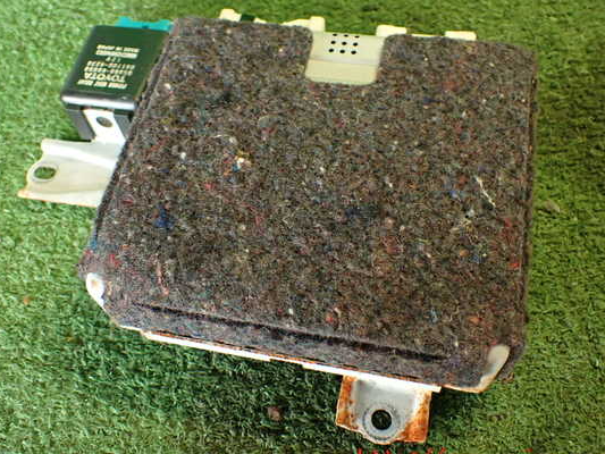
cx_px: 274
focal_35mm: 36
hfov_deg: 51.3
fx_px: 629
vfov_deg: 39.7
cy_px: 219
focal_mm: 5.79
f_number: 2.4
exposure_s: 1/30
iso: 320
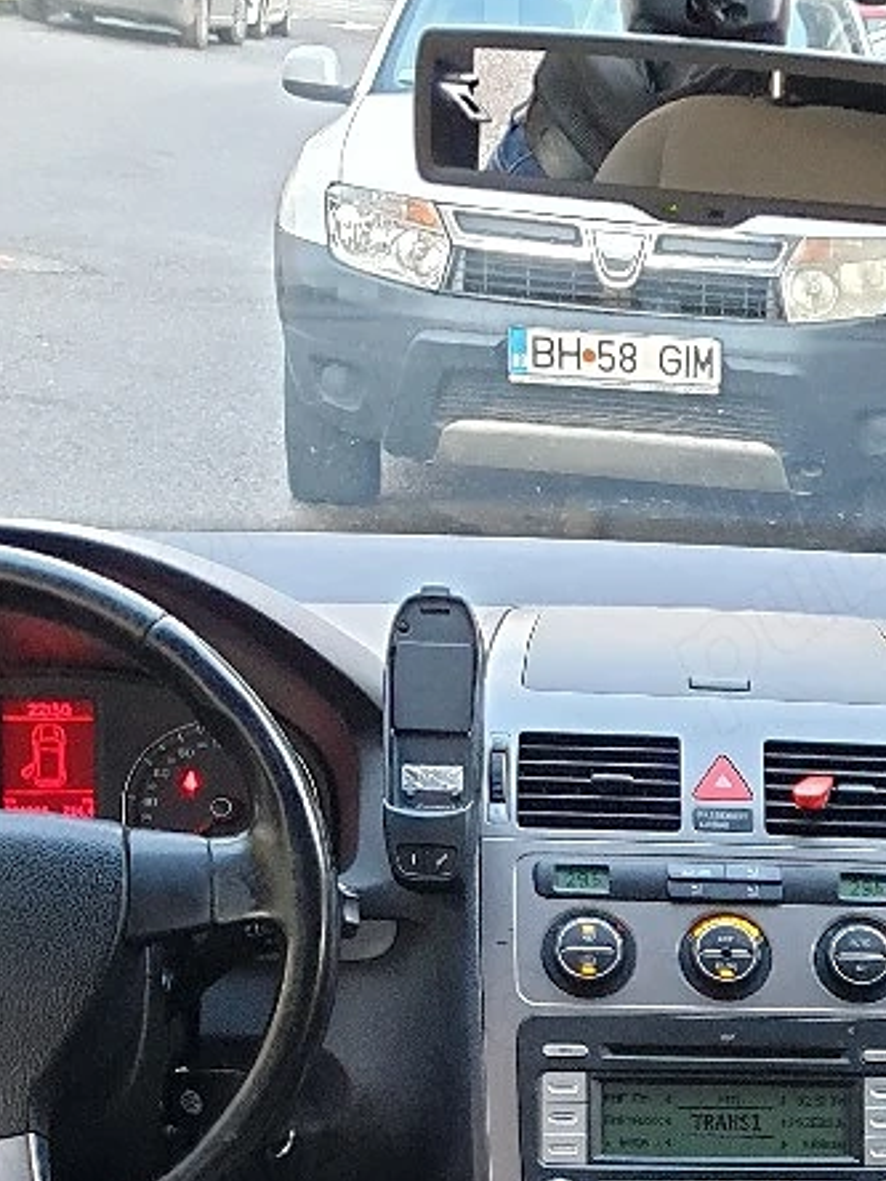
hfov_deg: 17.7
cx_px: 1136
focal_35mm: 78
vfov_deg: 23.5
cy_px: 1283
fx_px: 2662
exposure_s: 1/50
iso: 125
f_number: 1.5
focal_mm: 4.3
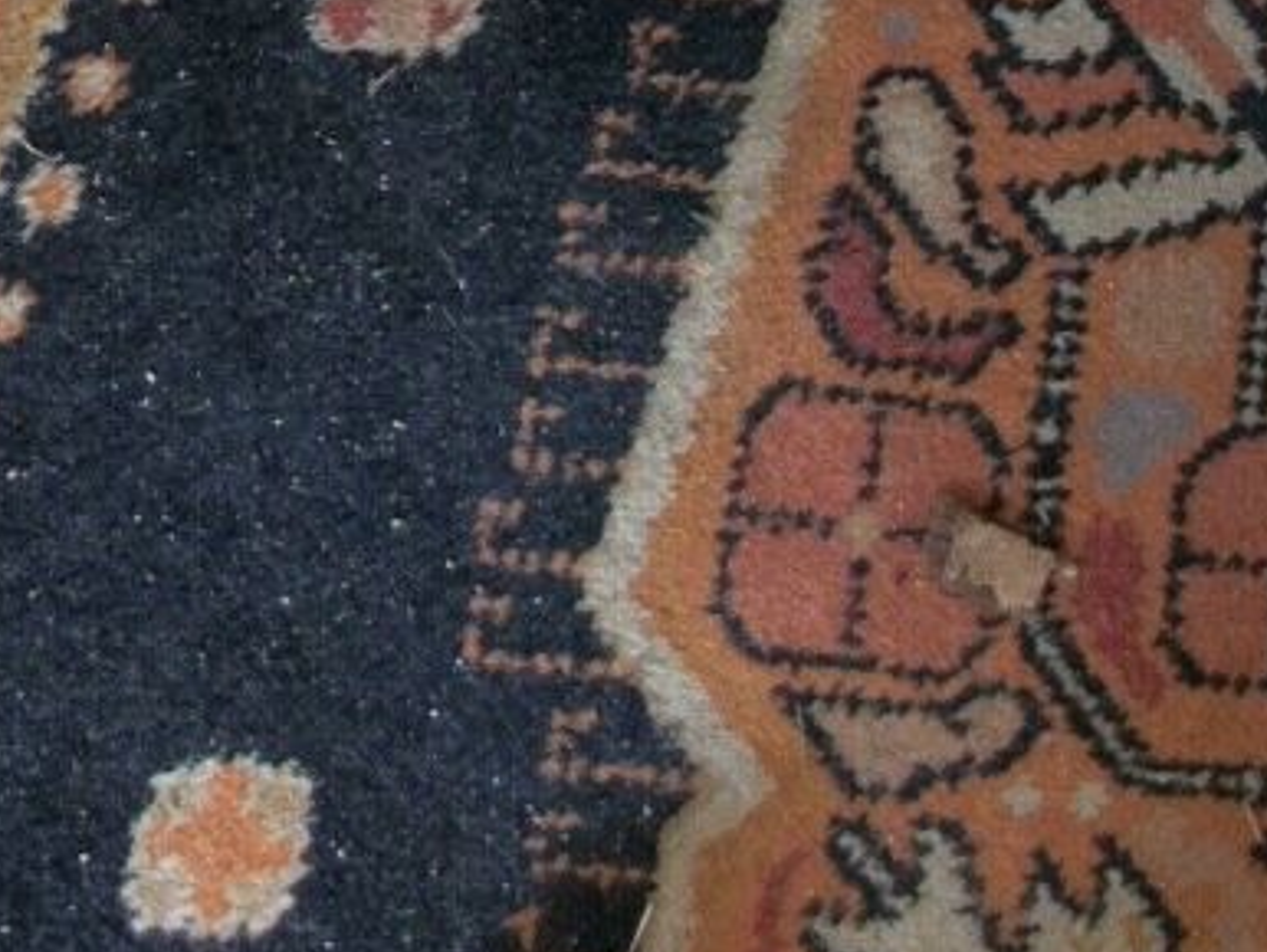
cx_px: -289
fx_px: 3882
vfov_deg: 13.6
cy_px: -167
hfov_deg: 17.6
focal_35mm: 106
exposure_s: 1/30
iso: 160
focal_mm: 5.7
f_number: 2.9
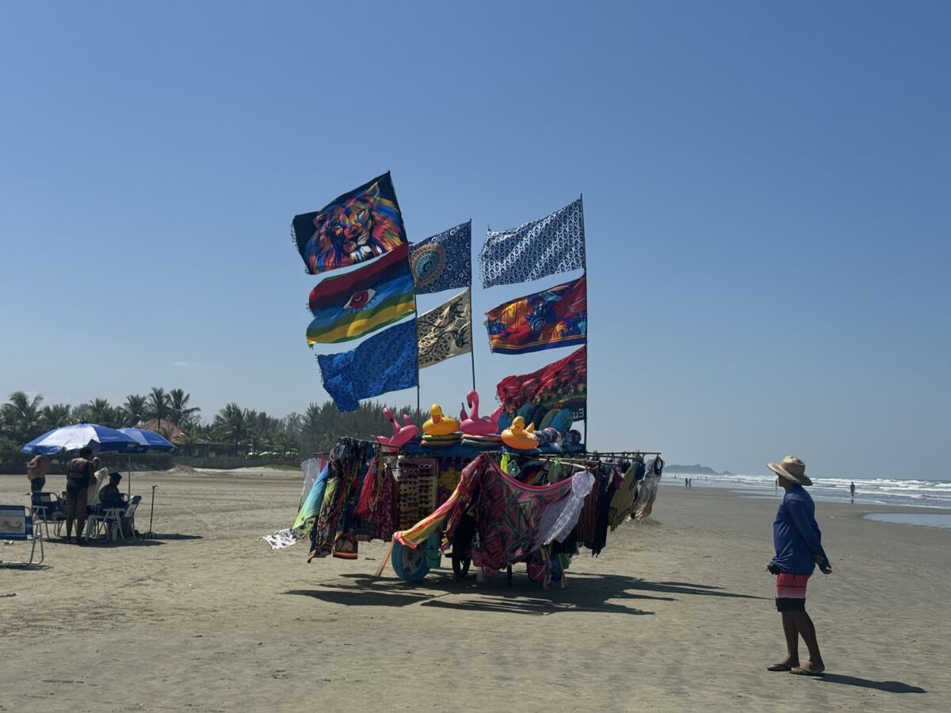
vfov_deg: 30.3
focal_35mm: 48
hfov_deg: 39.7
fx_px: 1319
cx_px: 476
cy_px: 356
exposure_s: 1/10417
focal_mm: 6.76
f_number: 1.78
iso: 64
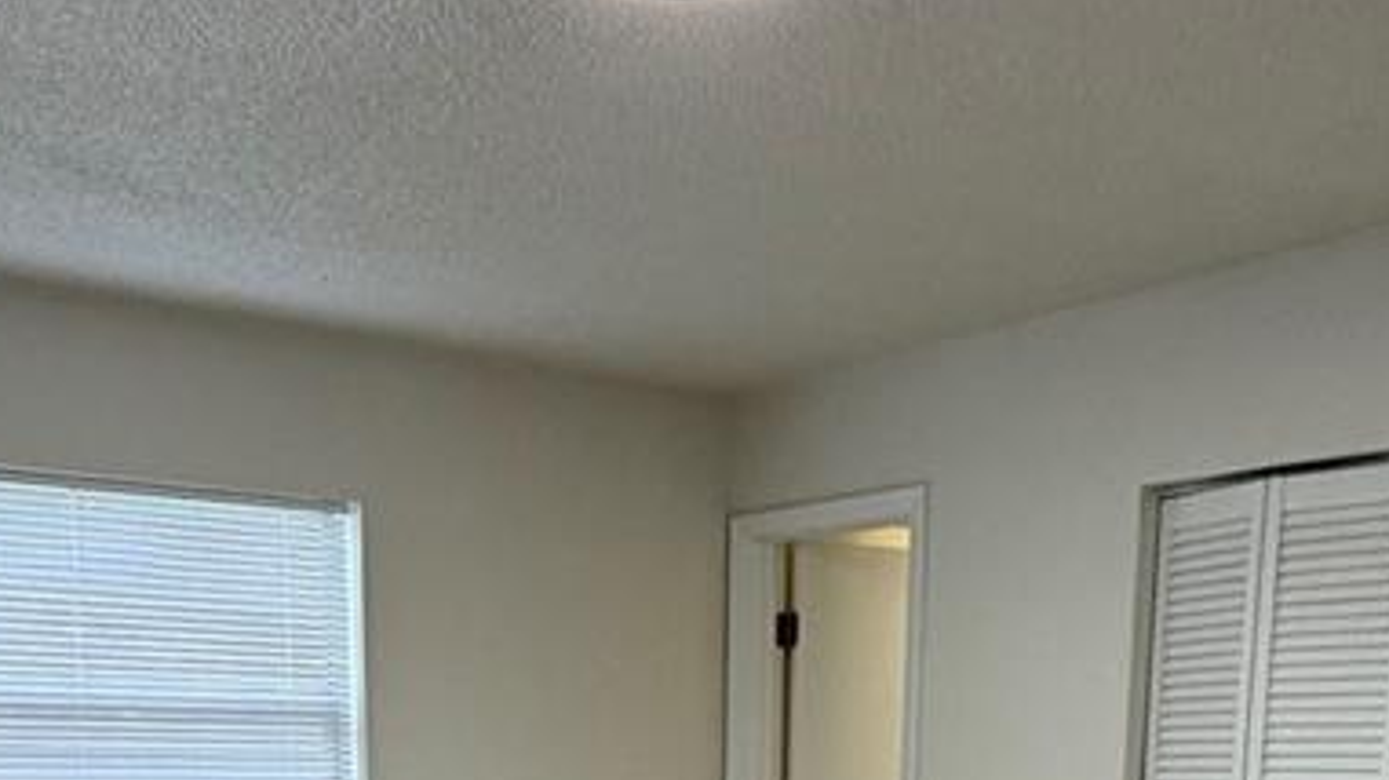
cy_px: 1097
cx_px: 656
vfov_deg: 21.7
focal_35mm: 48
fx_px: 1767
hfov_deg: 42.9
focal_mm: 2.22
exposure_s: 1/121
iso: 200
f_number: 2.2
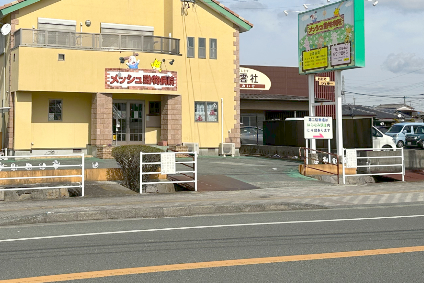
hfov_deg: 35.3
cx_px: 142
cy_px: 81
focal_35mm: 56
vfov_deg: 24.0
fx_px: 660
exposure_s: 1/200
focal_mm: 24
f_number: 10
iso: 100
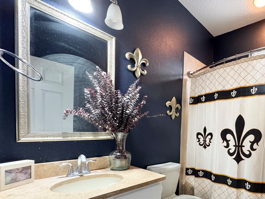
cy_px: 136
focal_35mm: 21
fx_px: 161
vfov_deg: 61.6
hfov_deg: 74.9
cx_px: 189
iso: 500
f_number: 2.2
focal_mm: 2.22
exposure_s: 1/60
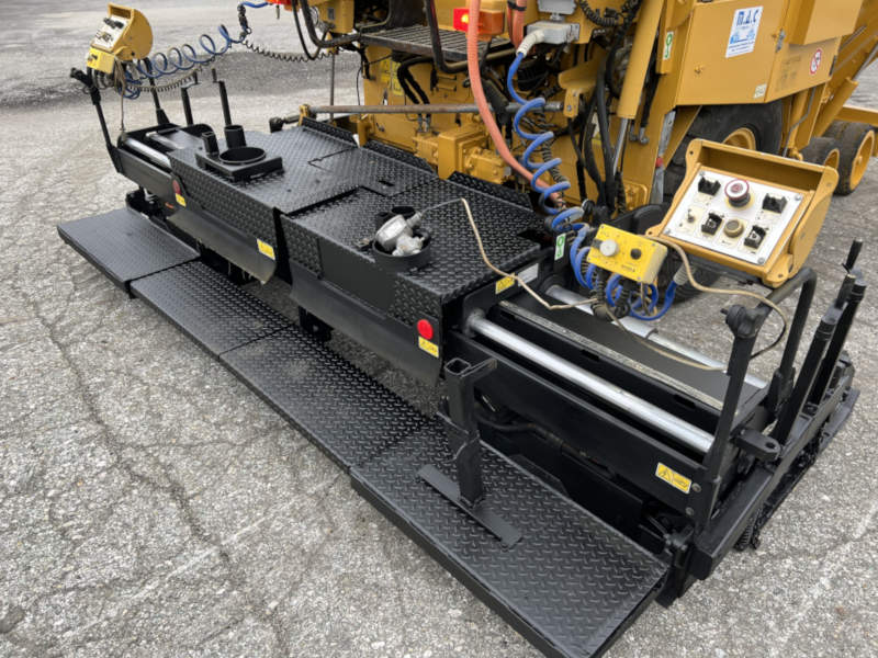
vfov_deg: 53.1
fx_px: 659
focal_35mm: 26
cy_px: 329
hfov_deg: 67.3
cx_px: 439
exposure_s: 1/231
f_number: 1.5
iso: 40
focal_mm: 5.7
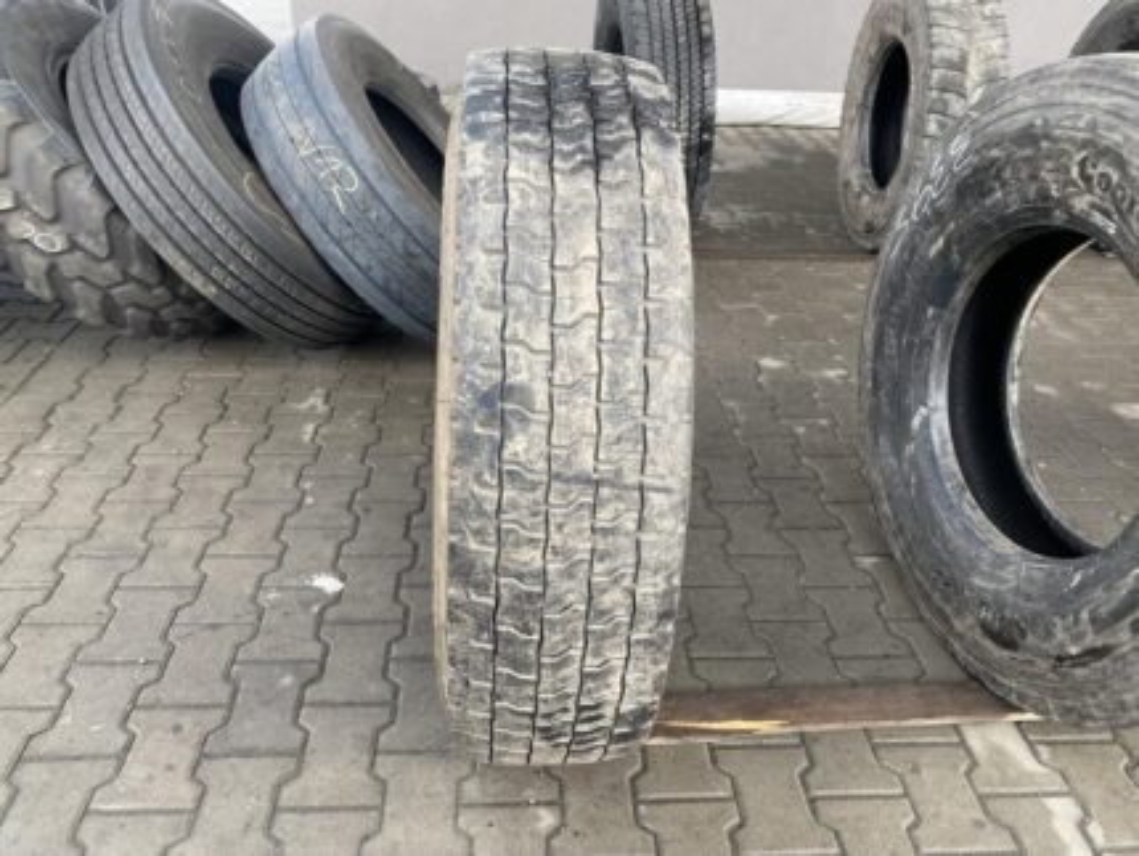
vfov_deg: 53.1
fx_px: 856
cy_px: 428
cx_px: 570
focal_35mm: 26
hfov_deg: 67.3
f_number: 1.8
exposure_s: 1/121
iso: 100
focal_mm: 4.25
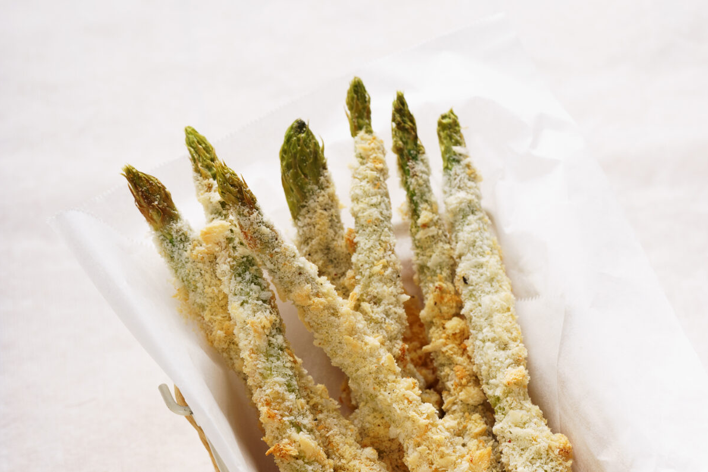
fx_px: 2674
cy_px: 459
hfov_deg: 15.1
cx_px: 355
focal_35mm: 136
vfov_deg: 10.0
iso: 200
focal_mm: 90
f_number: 8
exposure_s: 1/125
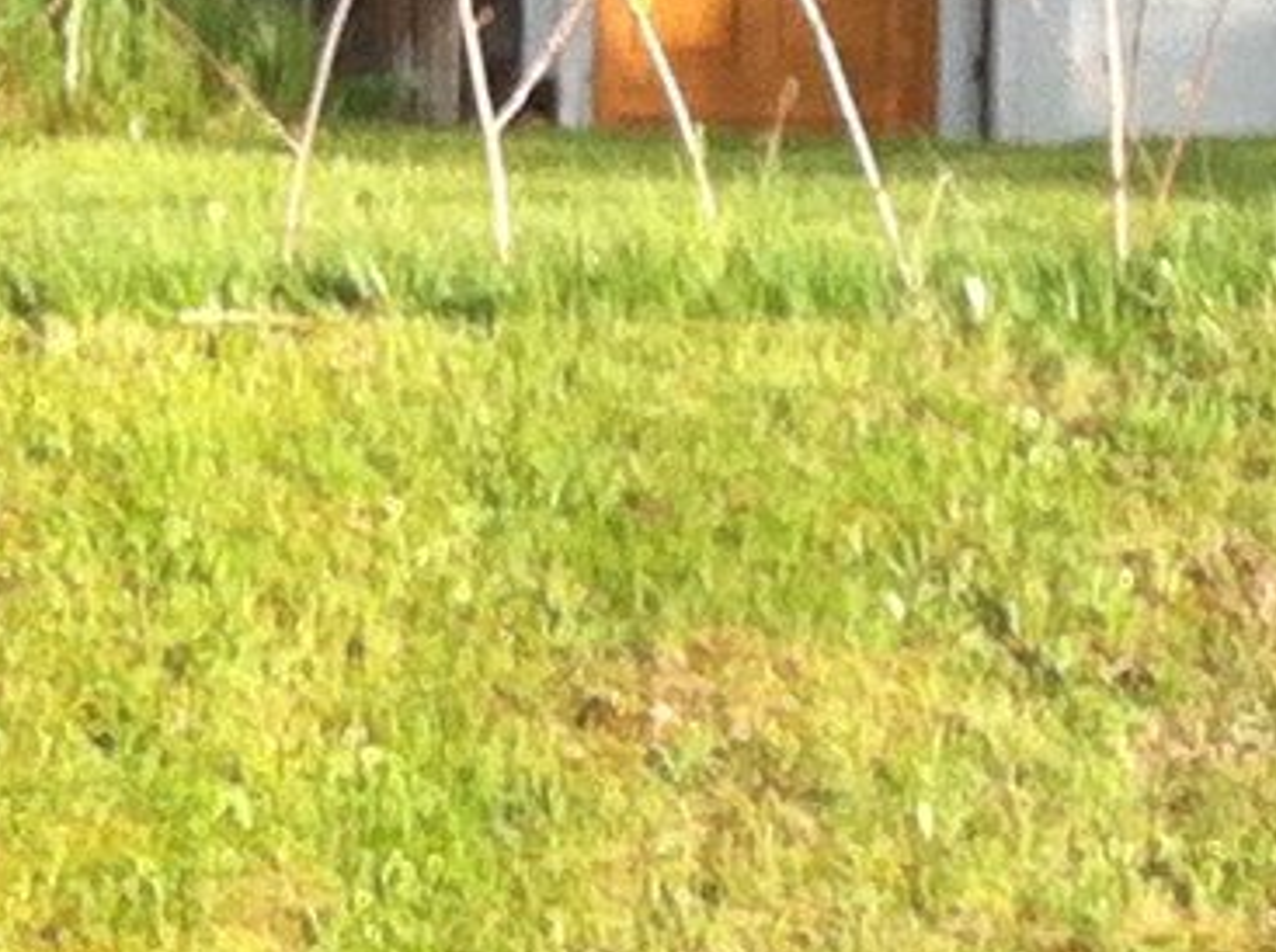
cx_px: 3400
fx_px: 9090
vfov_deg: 6.0
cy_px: -334
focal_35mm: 247
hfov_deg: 7.4
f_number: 2.8
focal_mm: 3.85
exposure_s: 1/335
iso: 80
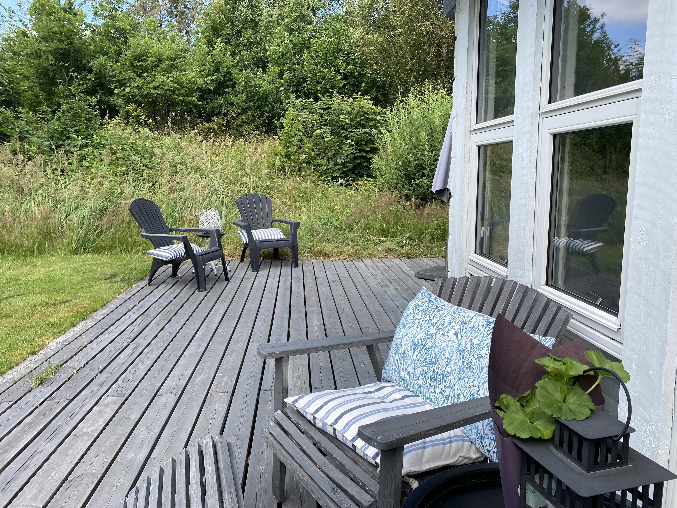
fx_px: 508
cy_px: 254
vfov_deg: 53.1
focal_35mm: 26
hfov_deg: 67.3
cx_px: 338
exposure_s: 1/949
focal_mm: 4.25
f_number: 1.8
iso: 32
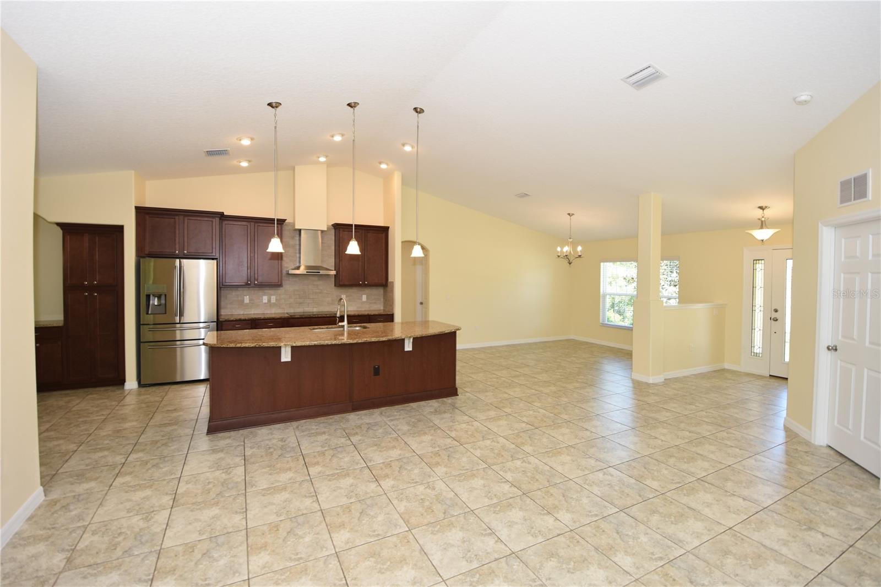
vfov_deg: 77.3
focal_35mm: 15
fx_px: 367
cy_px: 294
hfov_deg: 100.4
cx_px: 440
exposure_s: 1/60
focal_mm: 10
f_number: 4
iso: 280
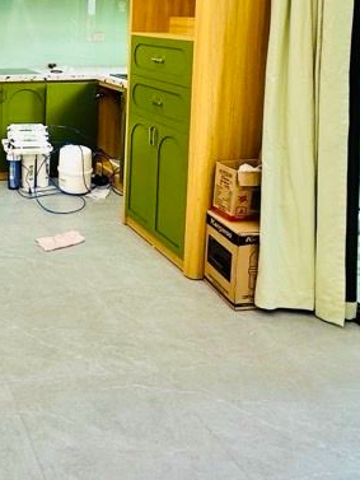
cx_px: 4
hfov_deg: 34.5
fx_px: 527
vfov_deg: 45.2
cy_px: 64
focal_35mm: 38
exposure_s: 1/100
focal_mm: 2.22
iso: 160
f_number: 2.2
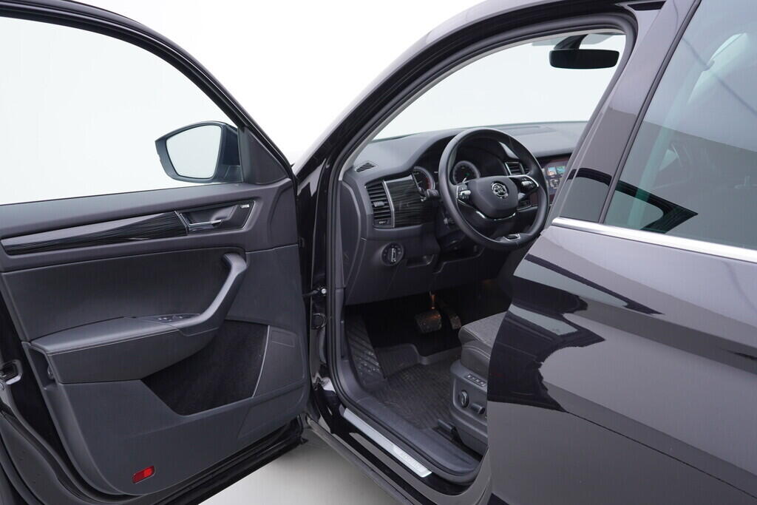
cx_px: 378
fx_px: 757
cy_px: 252
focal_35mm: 36
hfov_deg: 53.1
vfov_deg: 36.9
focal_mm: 24
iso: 125
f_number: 3.2
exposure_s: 1/50
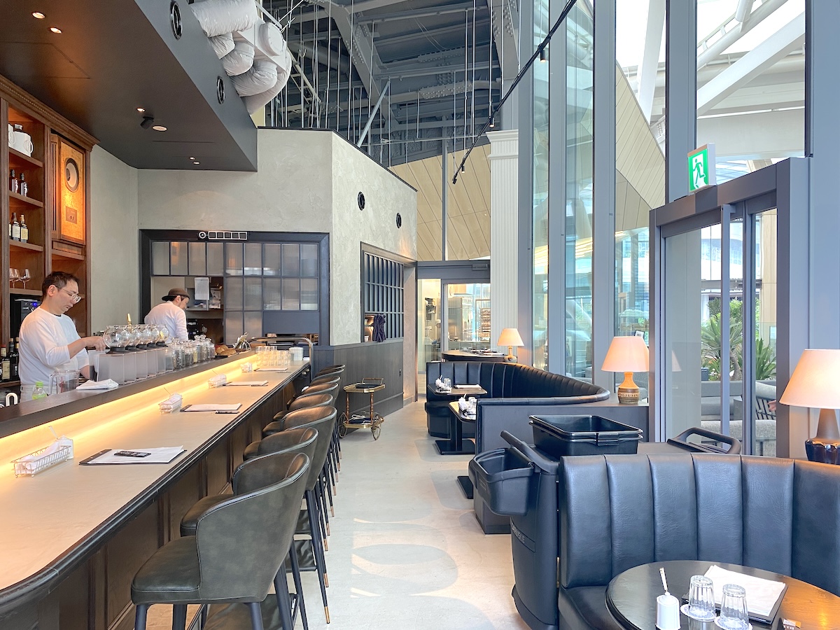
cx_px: 420
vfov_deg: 53.1
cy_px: 315
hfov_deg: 67.3
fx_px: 631
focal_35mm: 26
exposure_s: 1/50
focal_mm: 4.25
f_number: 1.8
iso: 80
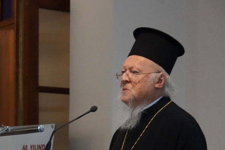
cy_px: 113
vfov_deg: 7.8
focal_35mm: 175
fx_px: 1094
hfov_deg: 11.7
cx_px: 82
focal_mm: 105
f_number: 5.6
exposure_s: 1/800
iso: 20000
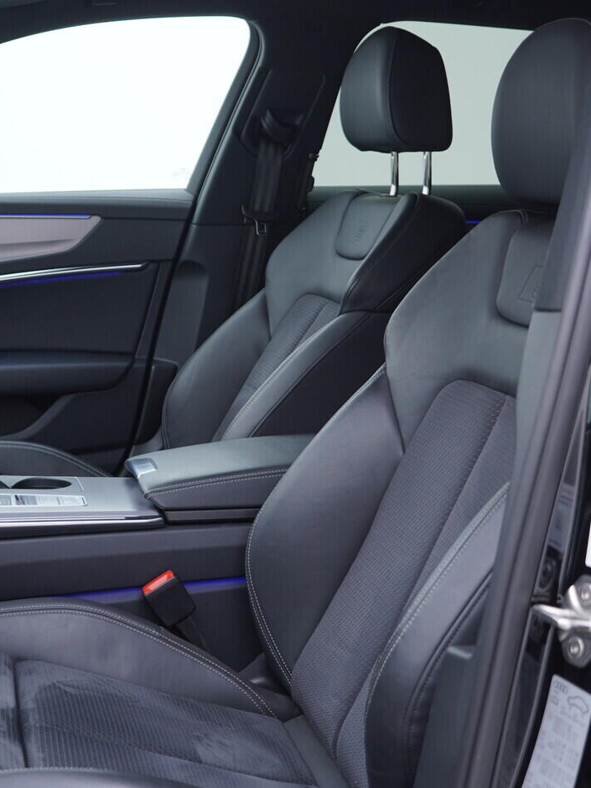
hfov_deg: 27.5
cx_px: 266
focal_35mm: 53
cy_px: 390
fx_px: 1206
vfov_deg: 36.2
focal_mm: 24
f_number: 2.8
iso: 125
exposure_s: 1/40
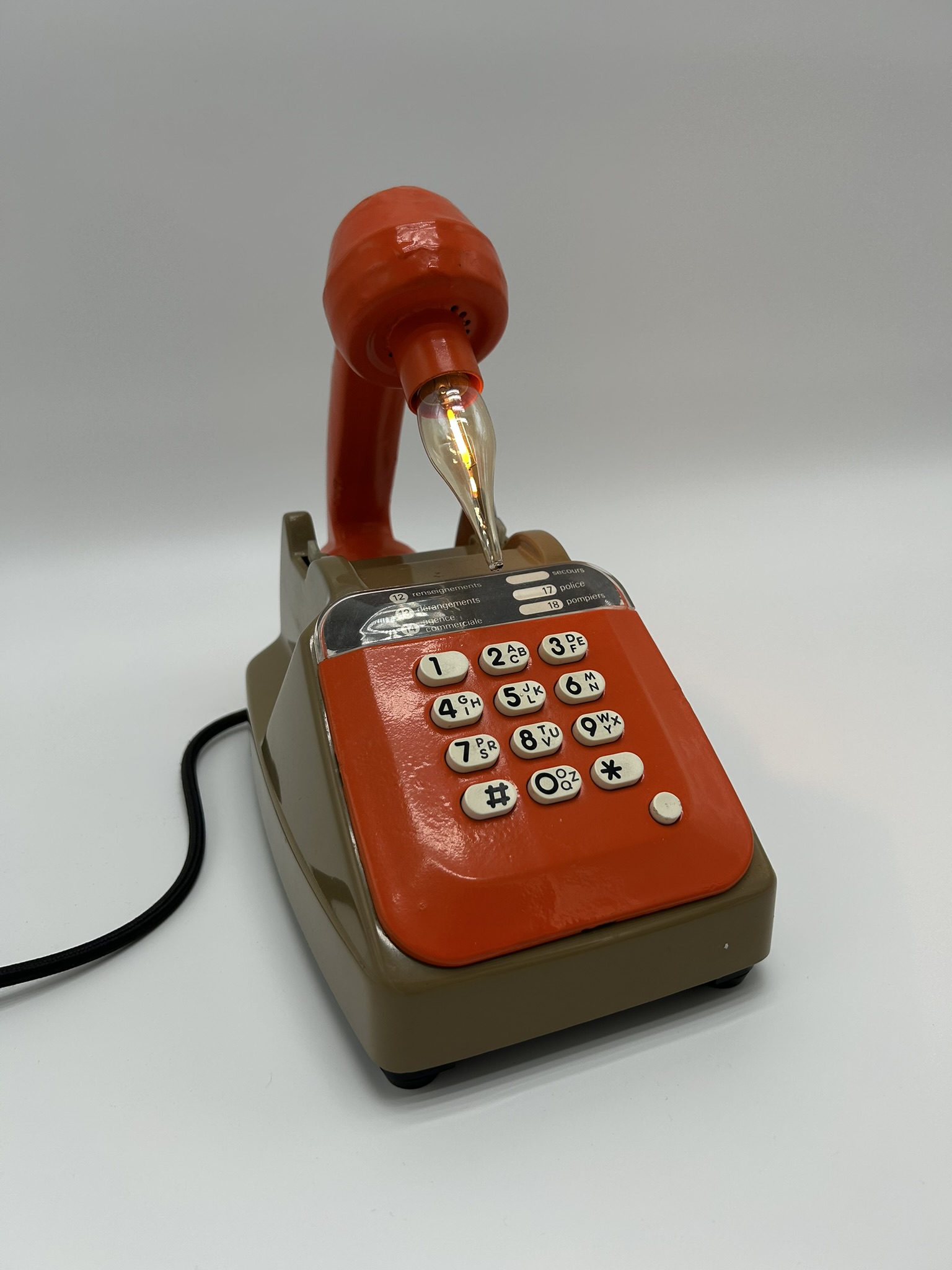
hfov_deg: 53.1
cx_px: 476
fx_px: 953
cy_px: 635
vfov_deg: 67.3
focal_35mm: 26
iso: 50
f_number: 1.5
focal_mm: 5.7
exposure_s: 1/646
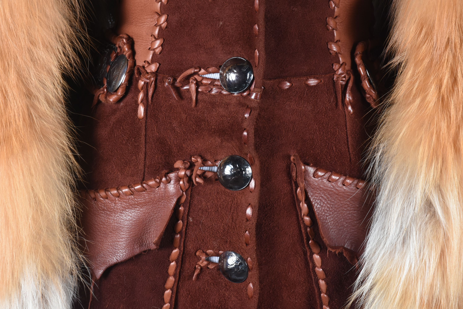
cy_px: 154
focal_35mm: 128
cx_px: 232
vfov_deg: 10.8
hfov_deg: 16.1
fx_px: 1641
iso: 320
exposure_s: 1/125
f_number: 11
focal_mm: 85
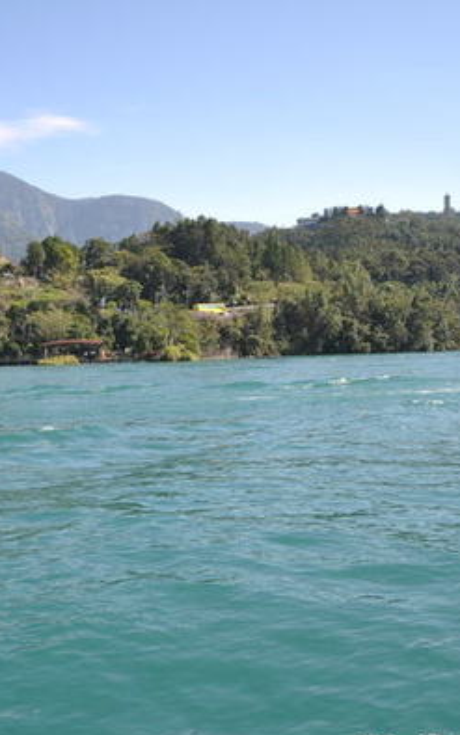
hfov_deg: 24.9
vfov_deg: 39.6
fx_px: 1023
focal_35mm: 51
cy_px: 369
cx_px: 93
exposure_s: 1/640
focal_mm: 22
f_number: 3.5
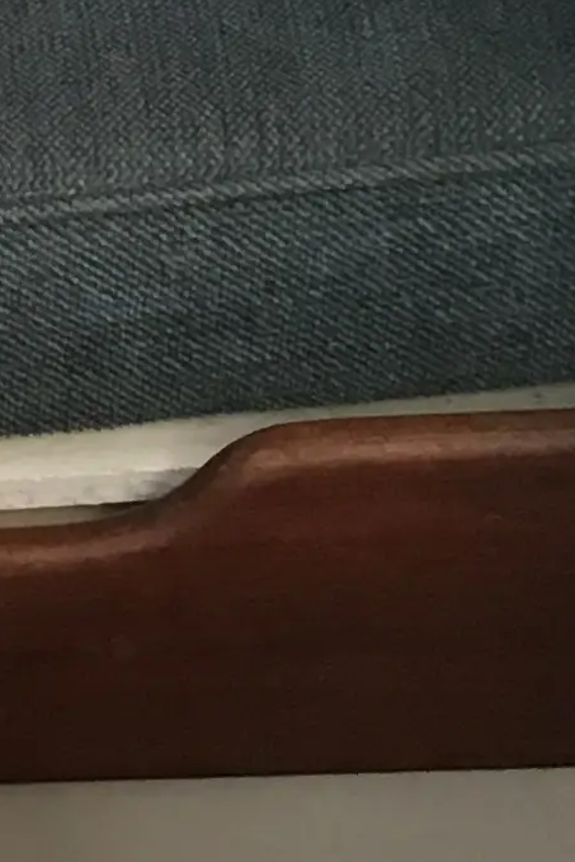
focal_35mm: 179
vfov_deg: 10.8
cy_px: -623
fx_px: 4286
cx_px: -1090
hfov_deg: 7.0
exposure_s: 1/30
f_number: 2.2
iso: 80
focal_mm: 4.15
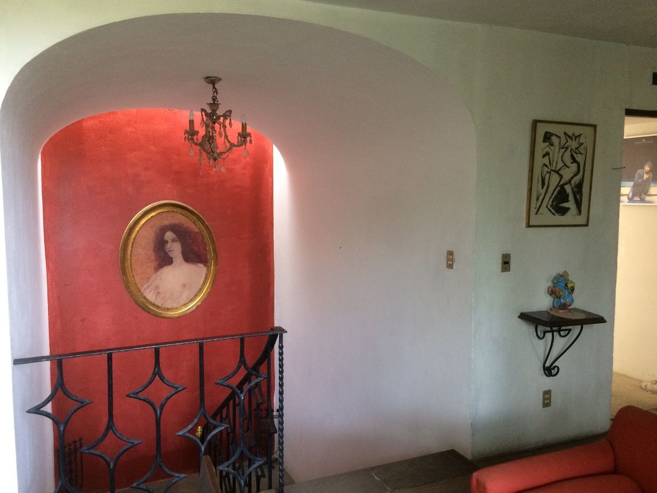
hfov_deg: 61.7
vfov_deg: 48.2
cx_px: 328
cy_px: 246
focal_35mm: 29
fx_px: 550
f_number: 2.2
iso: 200
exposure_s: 1/30
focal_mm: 4.15
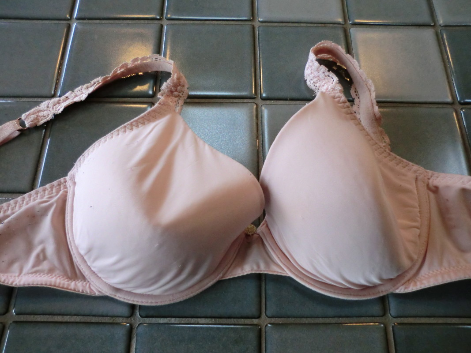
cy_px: 176
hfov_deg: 65.3
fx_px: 367
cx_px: 236
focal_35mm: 27
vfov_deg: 51.3
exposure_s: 1/60
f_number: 3.2
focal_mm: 4.9
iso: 320
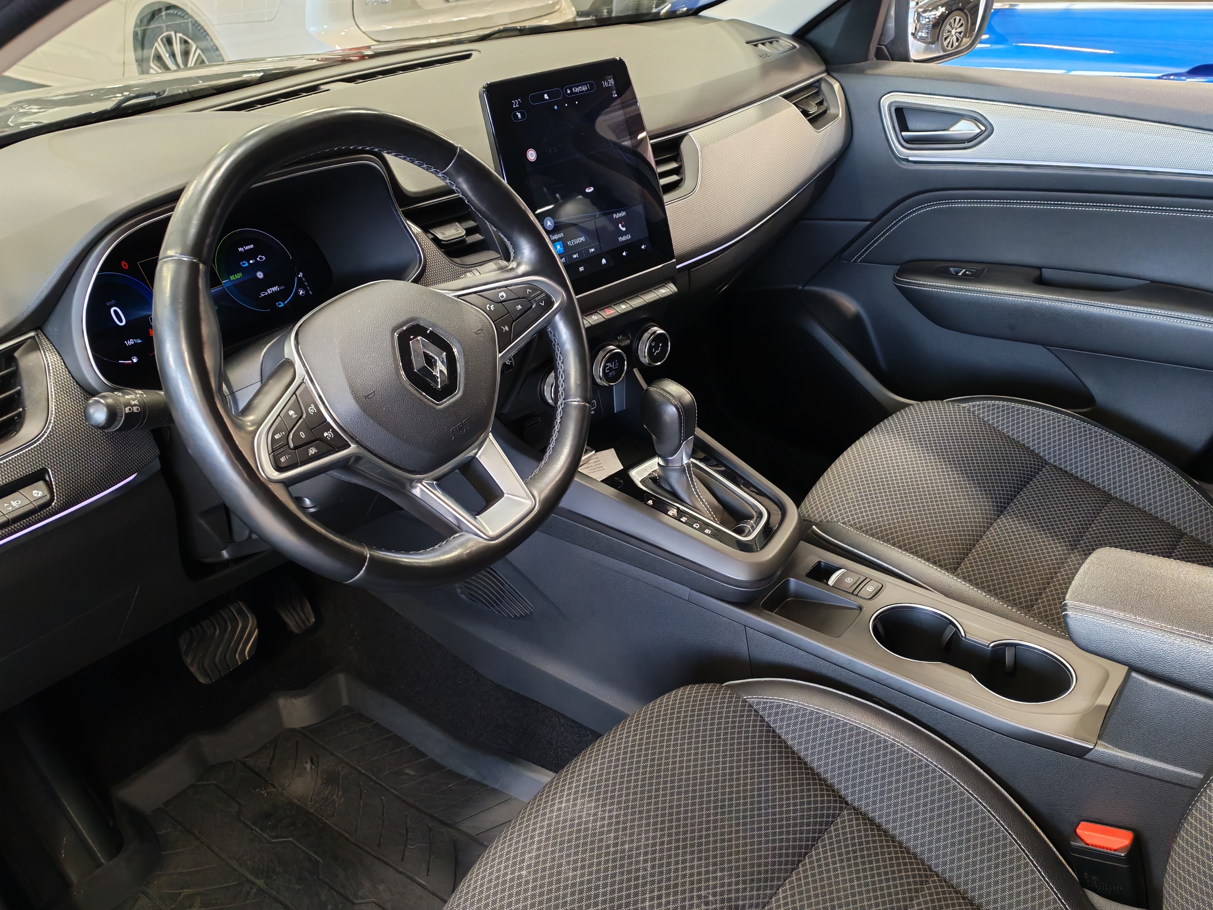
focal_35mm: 33
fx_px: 1156
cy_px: 455
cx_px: 606
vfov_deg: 42.9
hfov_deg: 55.4
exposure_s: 1/50
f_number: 1.9
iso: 1000
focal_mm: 6.12
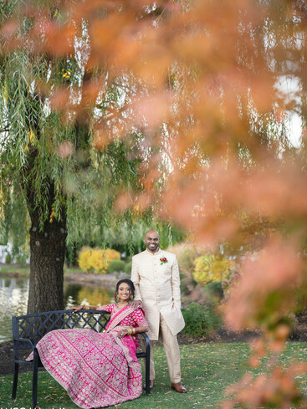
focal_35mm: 59
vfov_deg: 32.6
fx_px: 697
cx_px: 160
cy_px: 175
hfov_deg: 24.8
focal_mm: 50
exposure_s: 1/200
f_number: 1.4
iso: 200
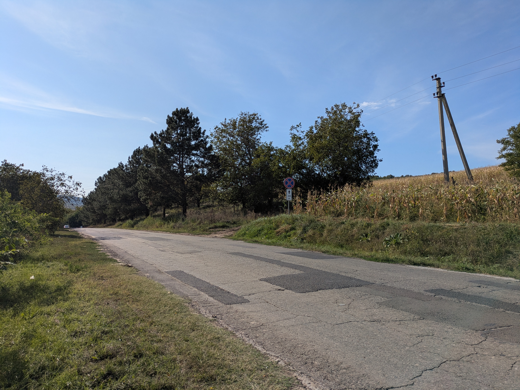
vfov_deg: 54.9
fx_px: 376
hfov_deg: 69.4
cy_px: 195
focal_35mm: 25
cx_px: 260
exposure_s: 1/3378
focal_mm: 5.43
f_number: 1.89
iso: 47
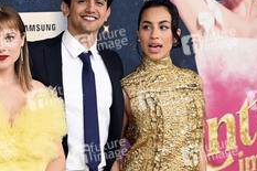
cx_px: 70
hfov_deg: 14.1
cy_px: 125
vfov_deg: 9.4
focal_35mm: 145
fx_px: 1034
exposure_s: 1/160
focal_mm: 75
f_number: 2.8
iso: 320
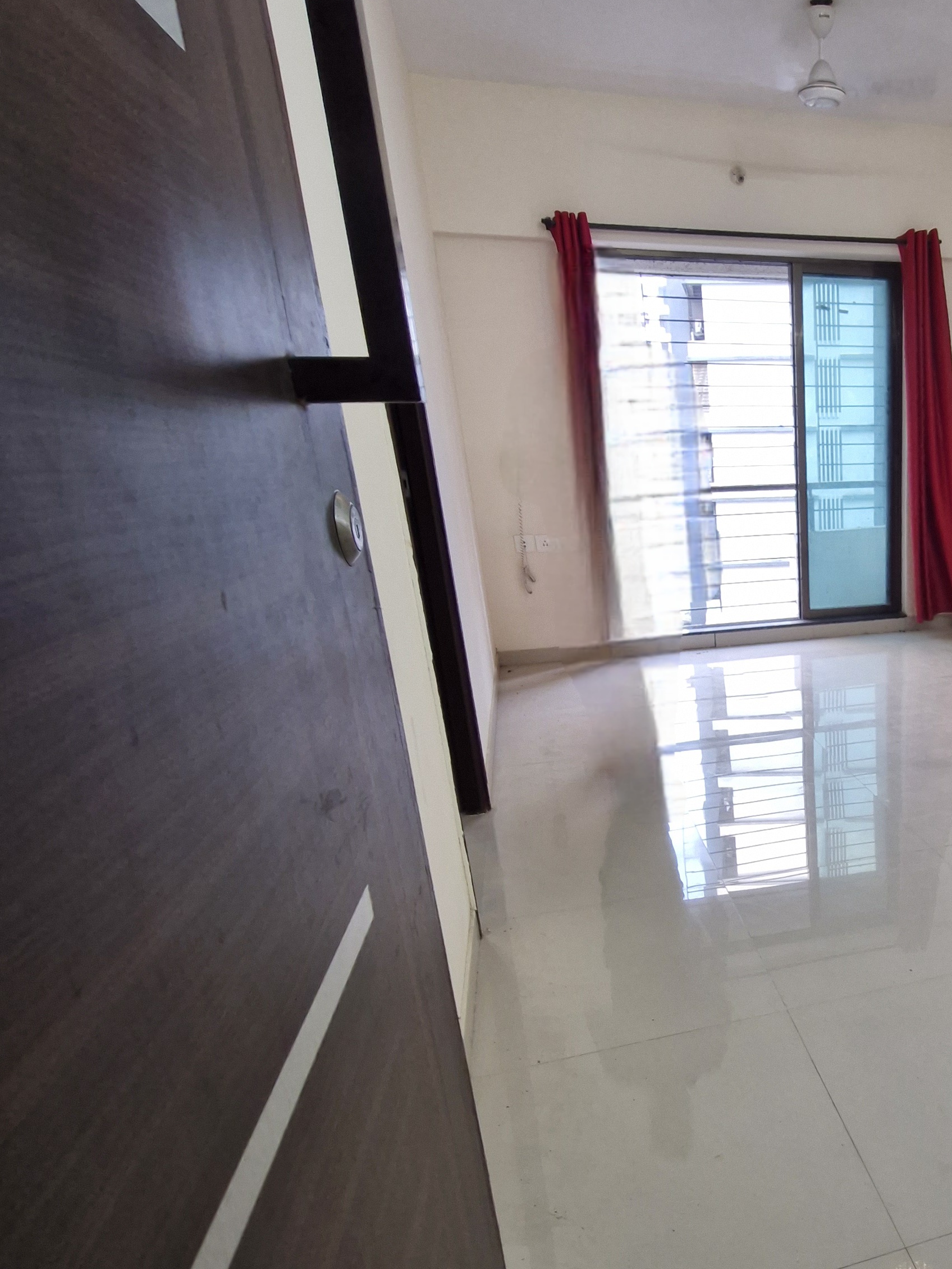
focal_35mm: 23
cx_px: 837
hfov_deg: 52.6
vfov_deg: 73.3
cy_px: 749
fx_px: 843
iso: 125
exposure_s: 1/50
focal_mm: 1.74
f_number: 2.2
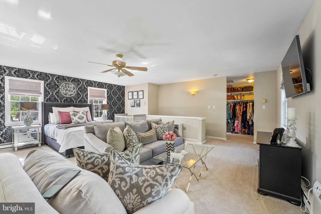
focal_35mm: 14
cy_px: 107
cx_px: 160
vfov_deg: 81.2
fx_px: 125
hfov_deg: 104.3
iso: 1000
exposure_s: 1/8
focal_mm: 14
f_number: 11
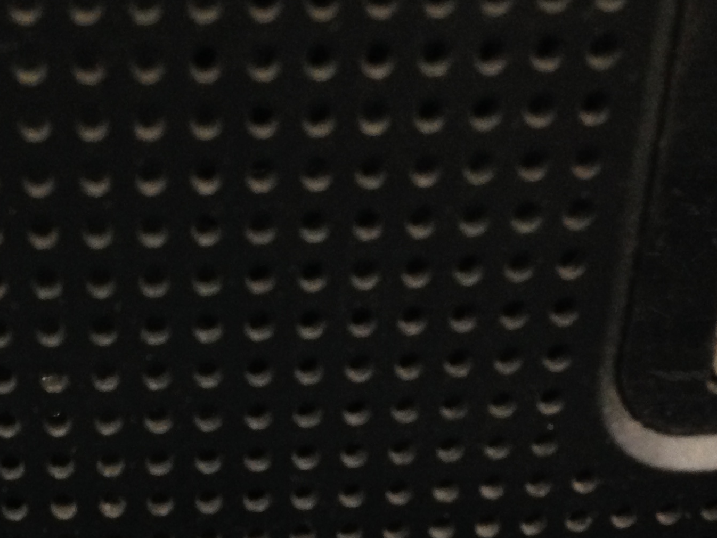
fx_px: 1657
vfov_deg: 17.8
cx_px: 256
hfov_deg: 24.3
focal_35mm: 80
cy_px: 587
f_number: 2.4
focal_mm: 4.12
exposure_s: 1/20
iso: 250
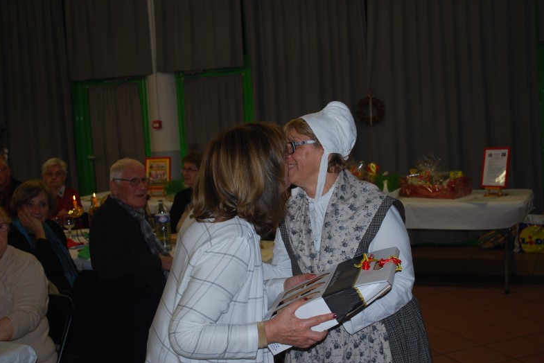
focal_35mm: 49
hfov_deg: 40.3
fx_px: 741
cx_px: 273
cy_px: 180
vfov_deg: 27.5
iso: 200
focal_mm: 32
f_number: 5
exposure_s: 1/60
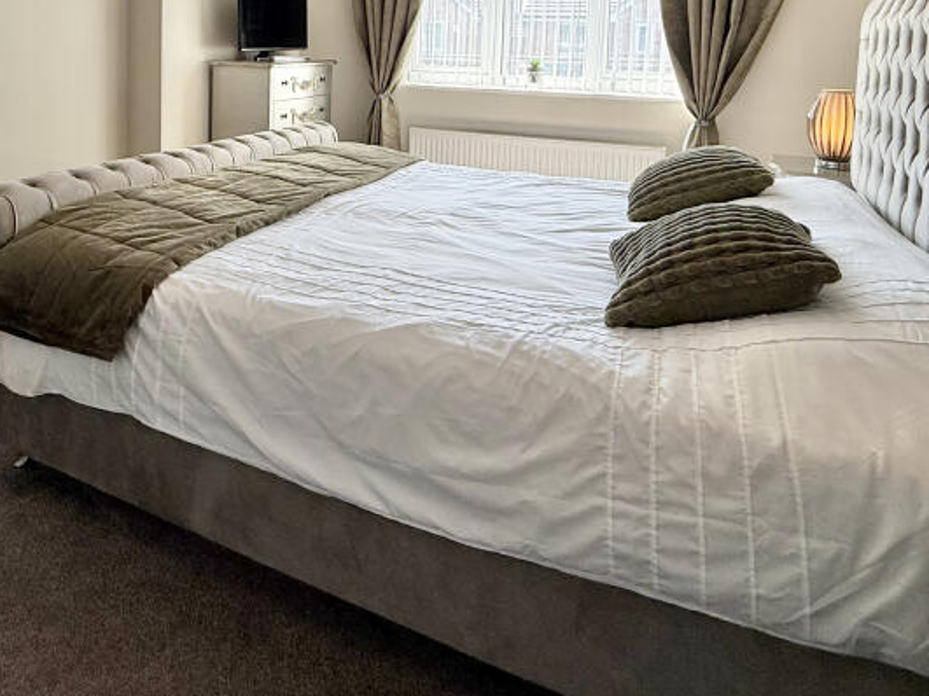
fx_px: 724
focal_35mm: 27
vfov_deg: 47.1
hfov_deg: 63.7
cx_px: 313
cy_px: 93
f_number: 2.2
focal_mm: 2.22
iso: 64
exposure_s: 1/112
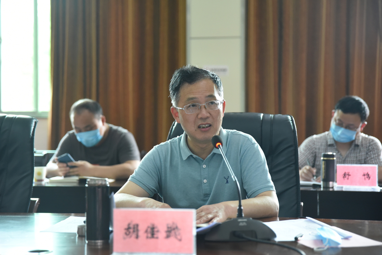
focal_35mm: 70
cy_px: 128
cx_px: 191
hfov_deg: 28.8
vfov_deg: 19.5
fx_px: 743
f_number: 2.8
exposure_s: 1/125
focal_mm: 70
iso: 3200
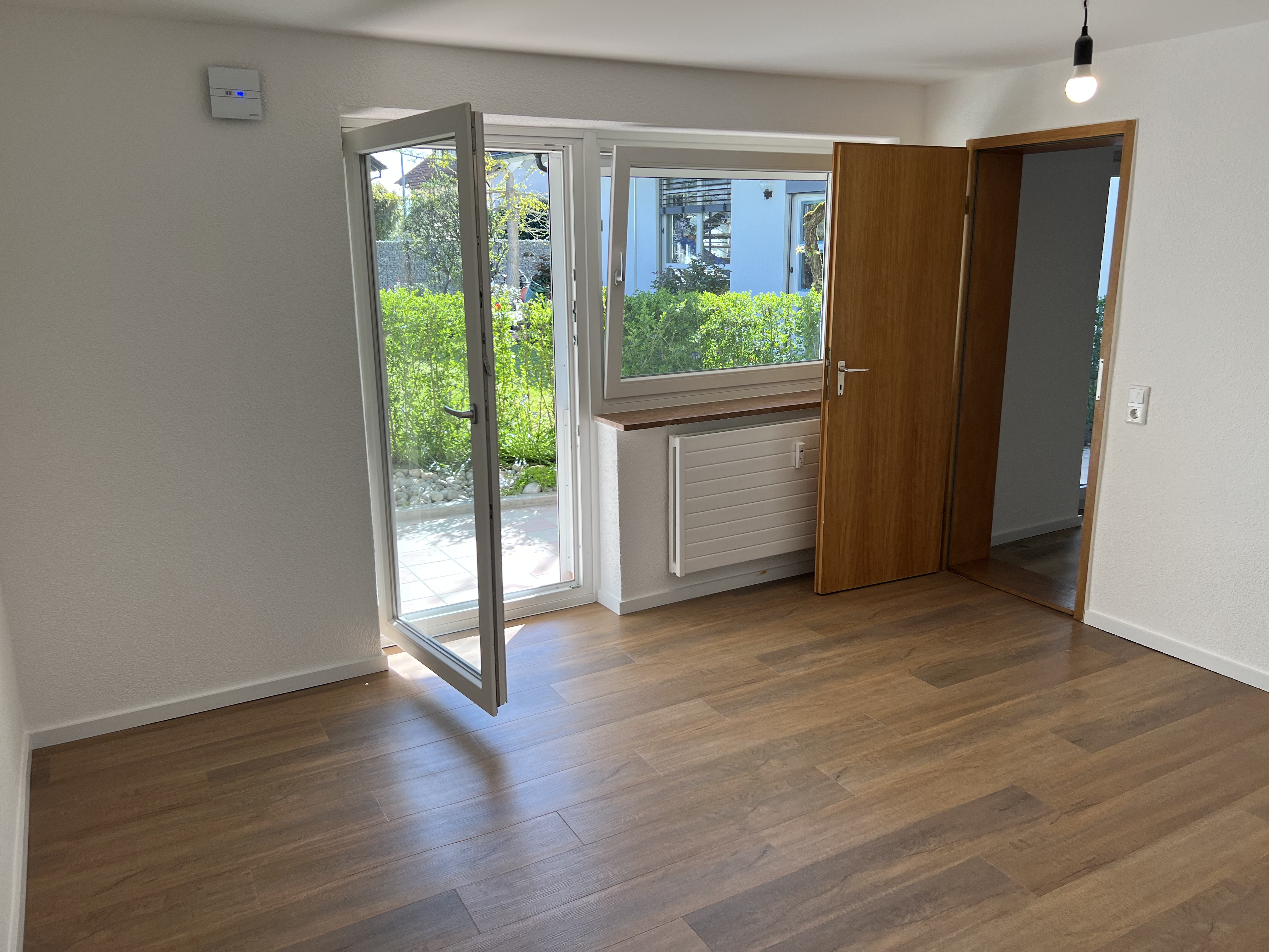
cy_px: 476
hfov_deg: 67.3
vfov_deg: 53.1
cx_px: 634
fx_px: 953
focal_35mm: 26
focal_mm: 5.7
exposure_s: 1/337
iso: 50
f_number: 1.5
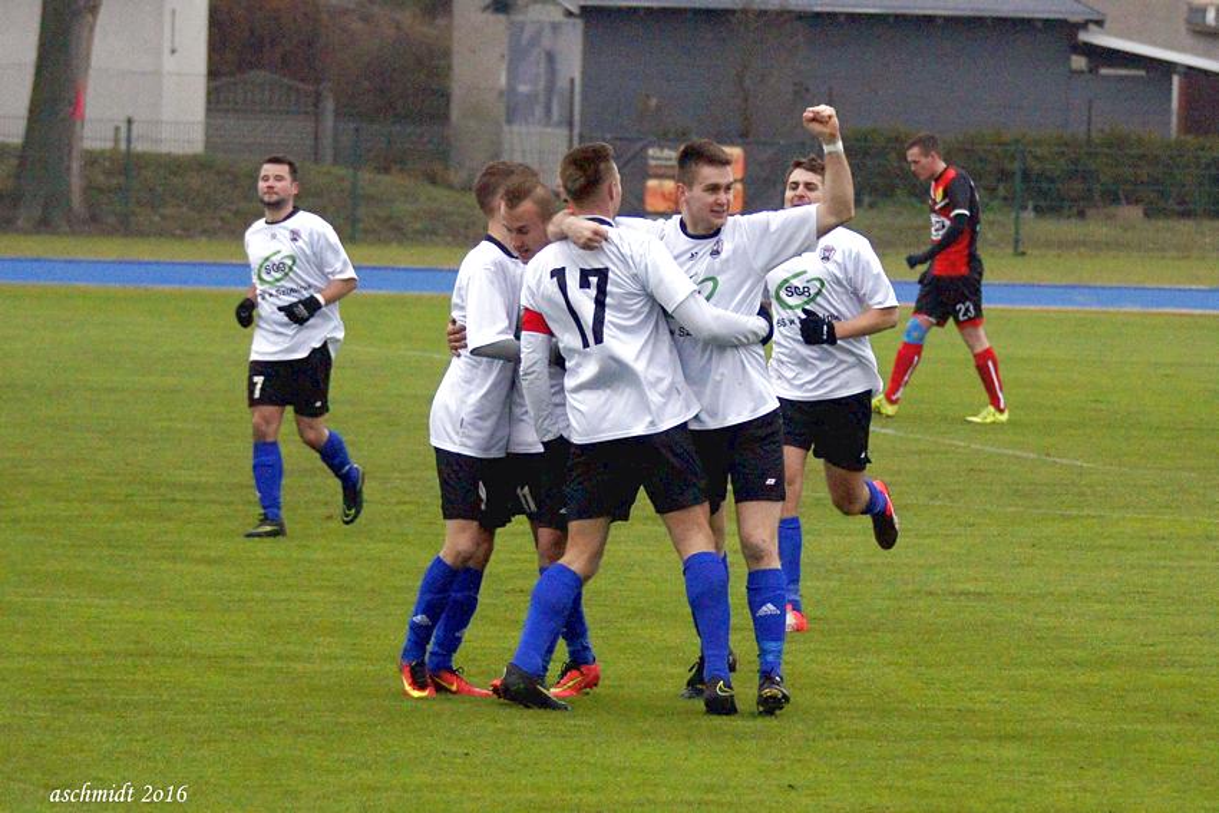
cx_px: 610
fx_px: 6858
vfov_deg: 6.8
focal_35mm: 202
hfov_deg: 10.2
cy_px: 406
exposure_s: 1/640
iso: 1600
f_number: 5
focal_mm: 135
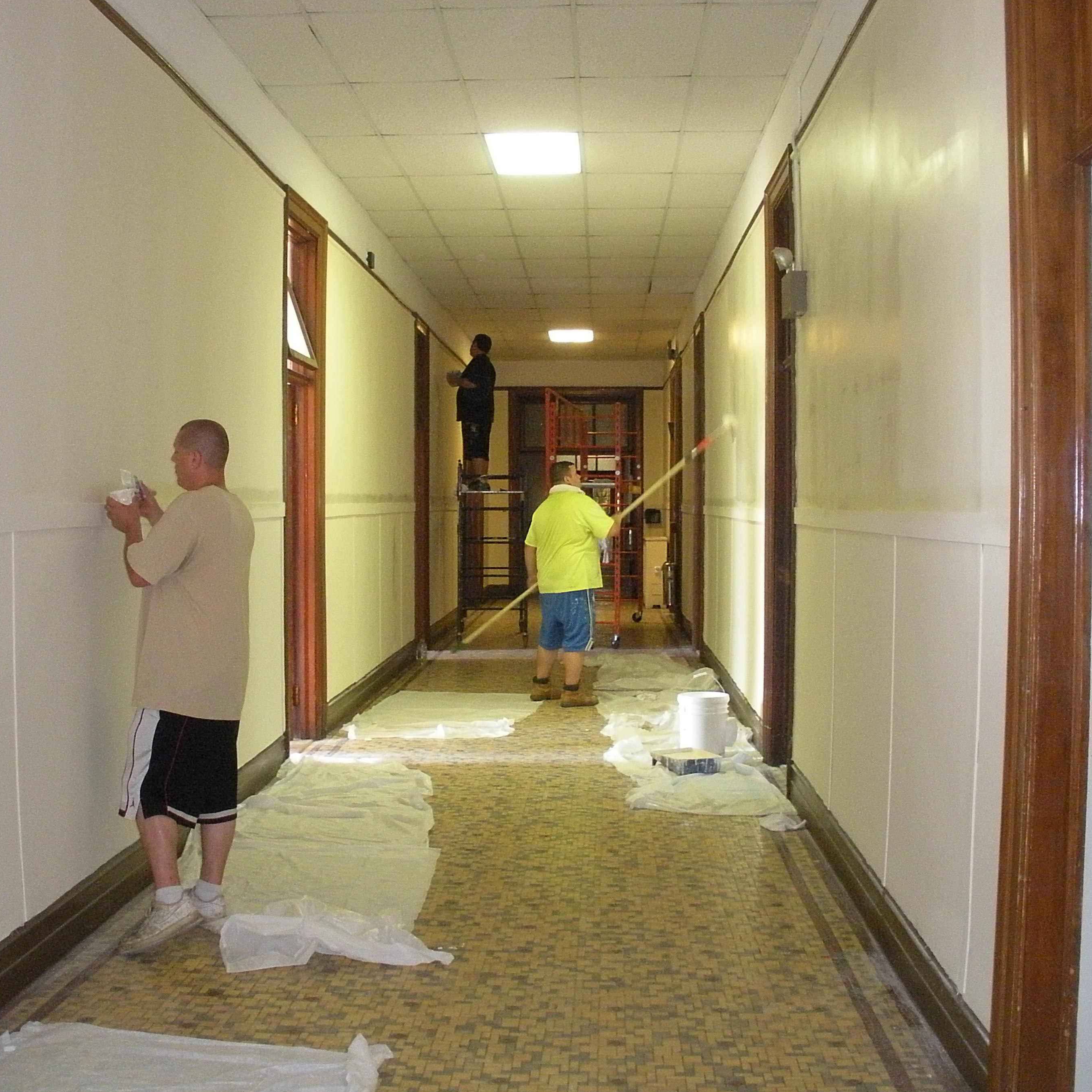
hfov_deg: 39.2
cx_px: 533
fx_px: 1535
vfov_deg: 39.2
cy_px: 544
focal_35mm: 43
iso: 482
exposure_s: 1/25
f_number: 3.5
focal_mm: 6.3
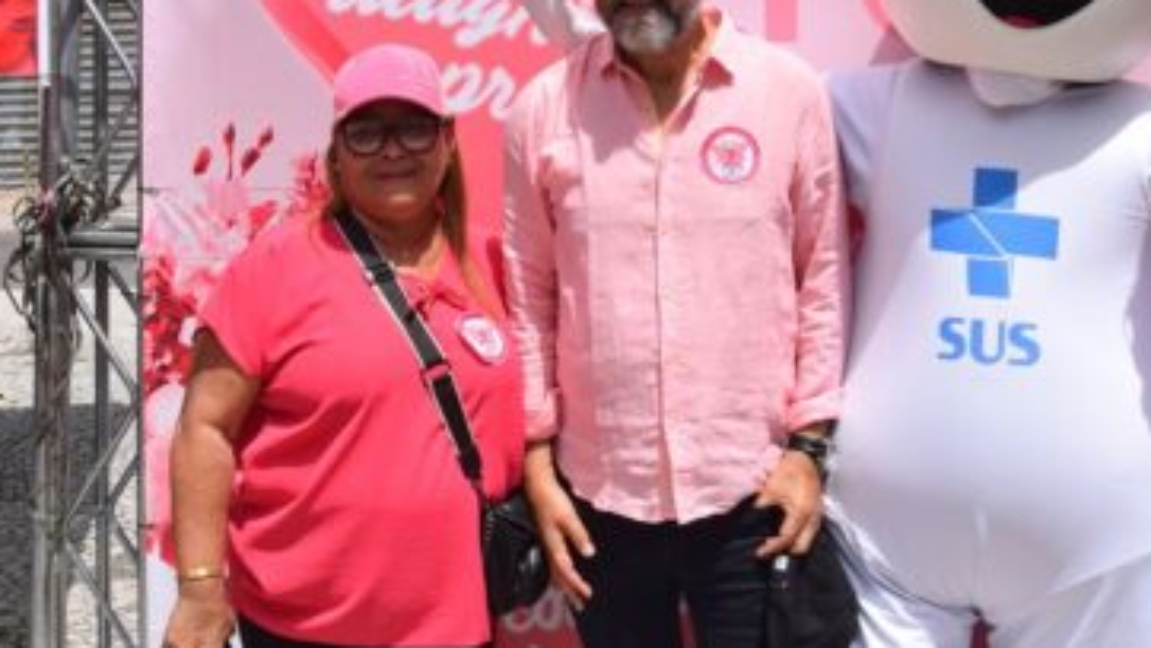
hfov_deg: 35.3
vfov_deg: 20.3
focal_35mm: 58
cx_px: 852
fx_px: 1771
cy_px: 56
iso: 200
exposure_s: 1/500
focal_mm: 18
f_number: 11
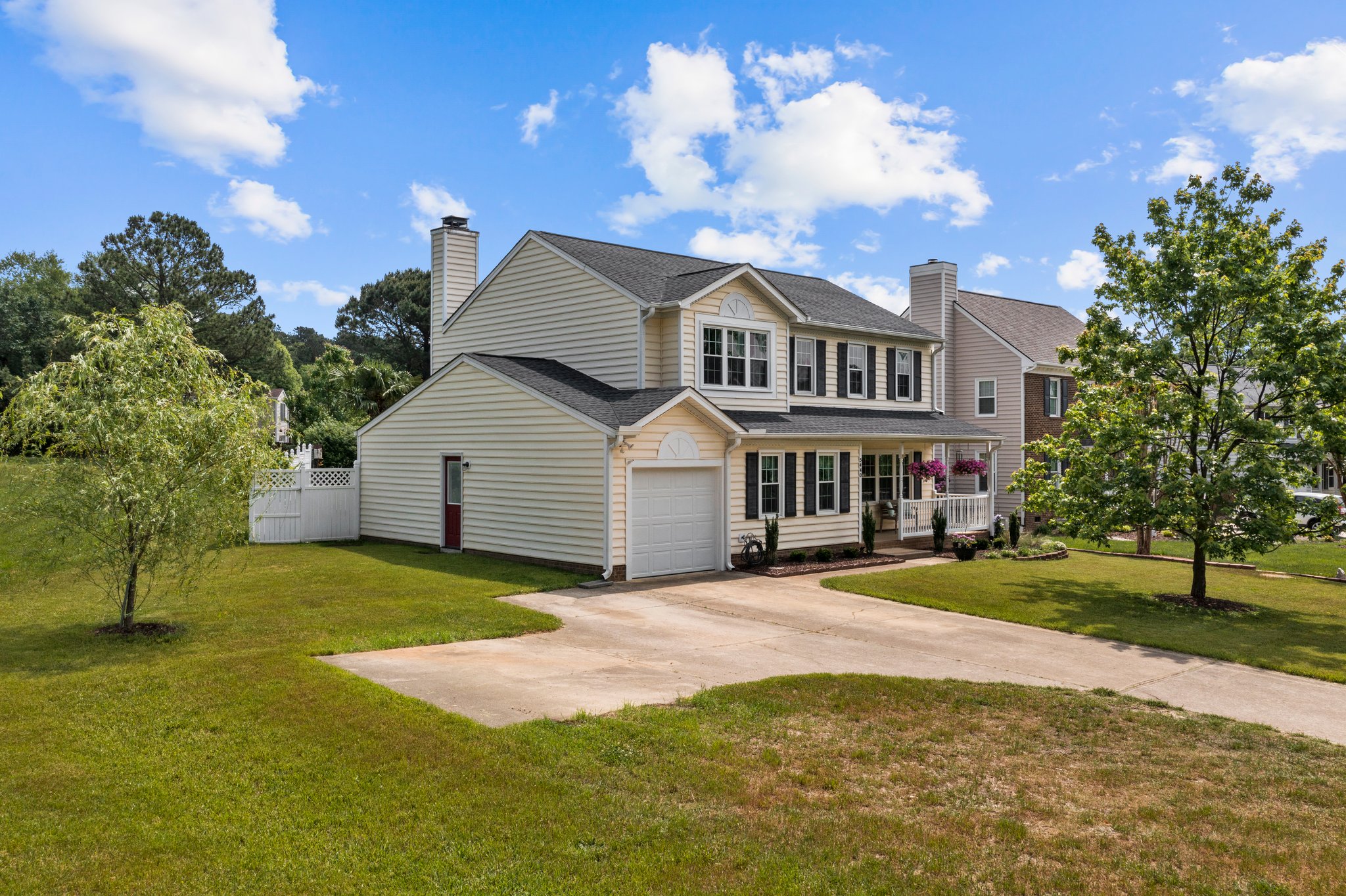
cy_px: 448
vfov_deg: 46.4
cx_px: 673
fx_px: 1046
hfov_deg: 65.5
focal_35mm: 28
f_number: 6.3
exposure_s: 1/640
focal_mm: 10.26
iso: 100
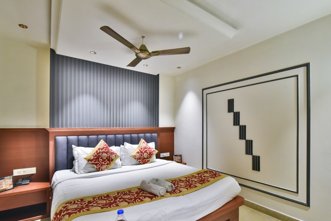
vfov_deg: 67.2
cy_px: 123
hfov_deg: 89.9
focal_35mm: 18
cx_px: 174
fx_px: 166
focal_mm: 16
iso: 4000
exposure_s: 1/50
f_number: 9
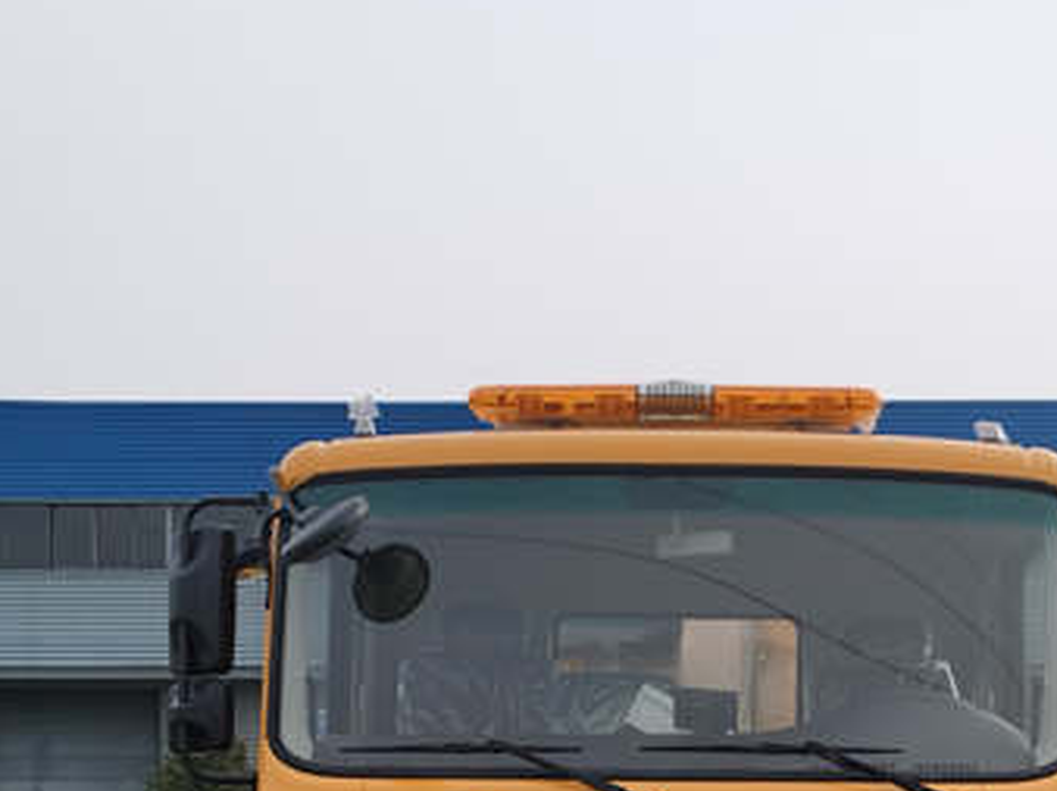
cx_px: 694
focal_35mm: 64
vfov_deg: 21.7
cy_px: 872
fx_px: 1953
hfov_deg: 30.1
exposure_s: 1/2747
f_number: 1.6
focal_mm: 5.56
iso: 50
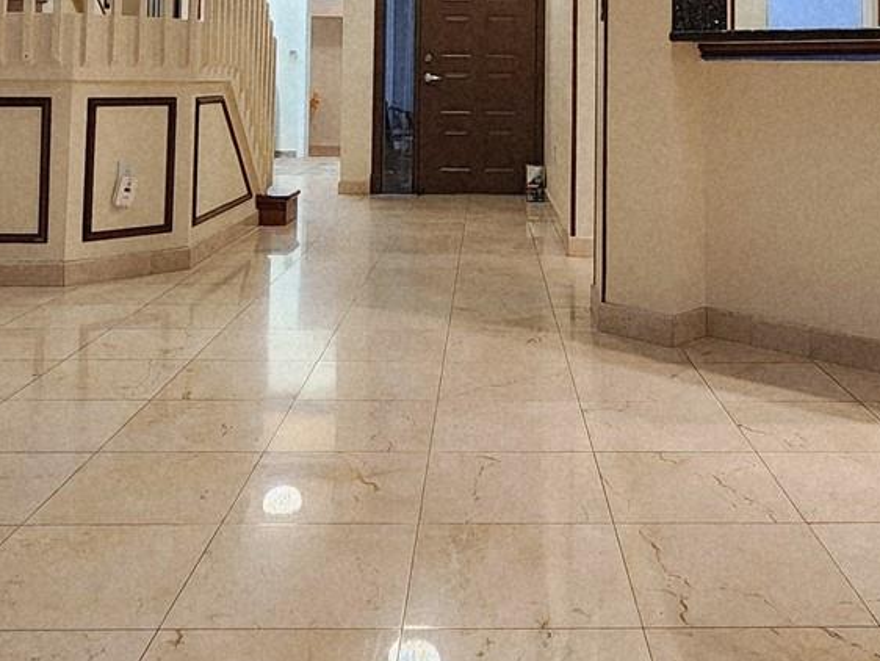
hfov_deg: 49.8
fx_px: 941
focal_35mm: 37
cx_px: 526
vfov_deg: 35.8
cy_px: 36
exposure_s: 1/60.2
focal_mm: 2.2
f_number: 2.2
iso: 250
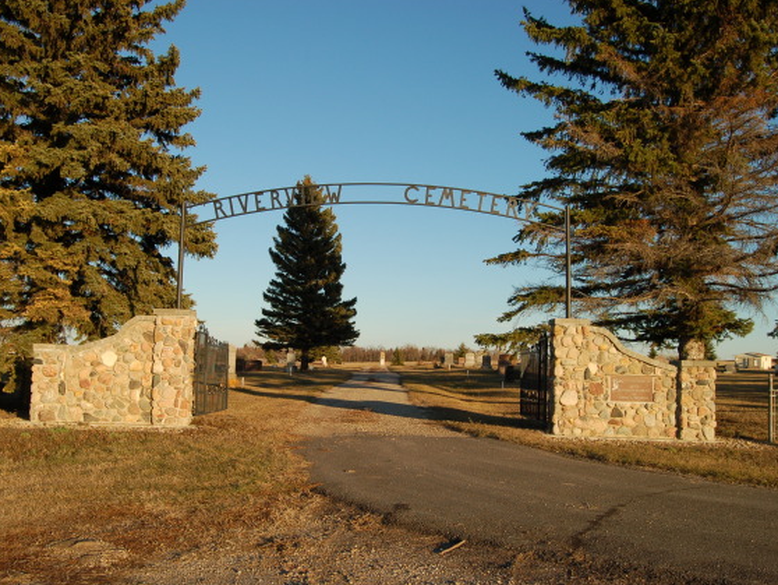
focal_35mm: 33
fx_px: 742
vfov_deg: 43.0
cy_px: 291
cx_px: 377
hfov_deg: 55.3
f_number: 9
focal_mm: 20
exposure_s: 1/250
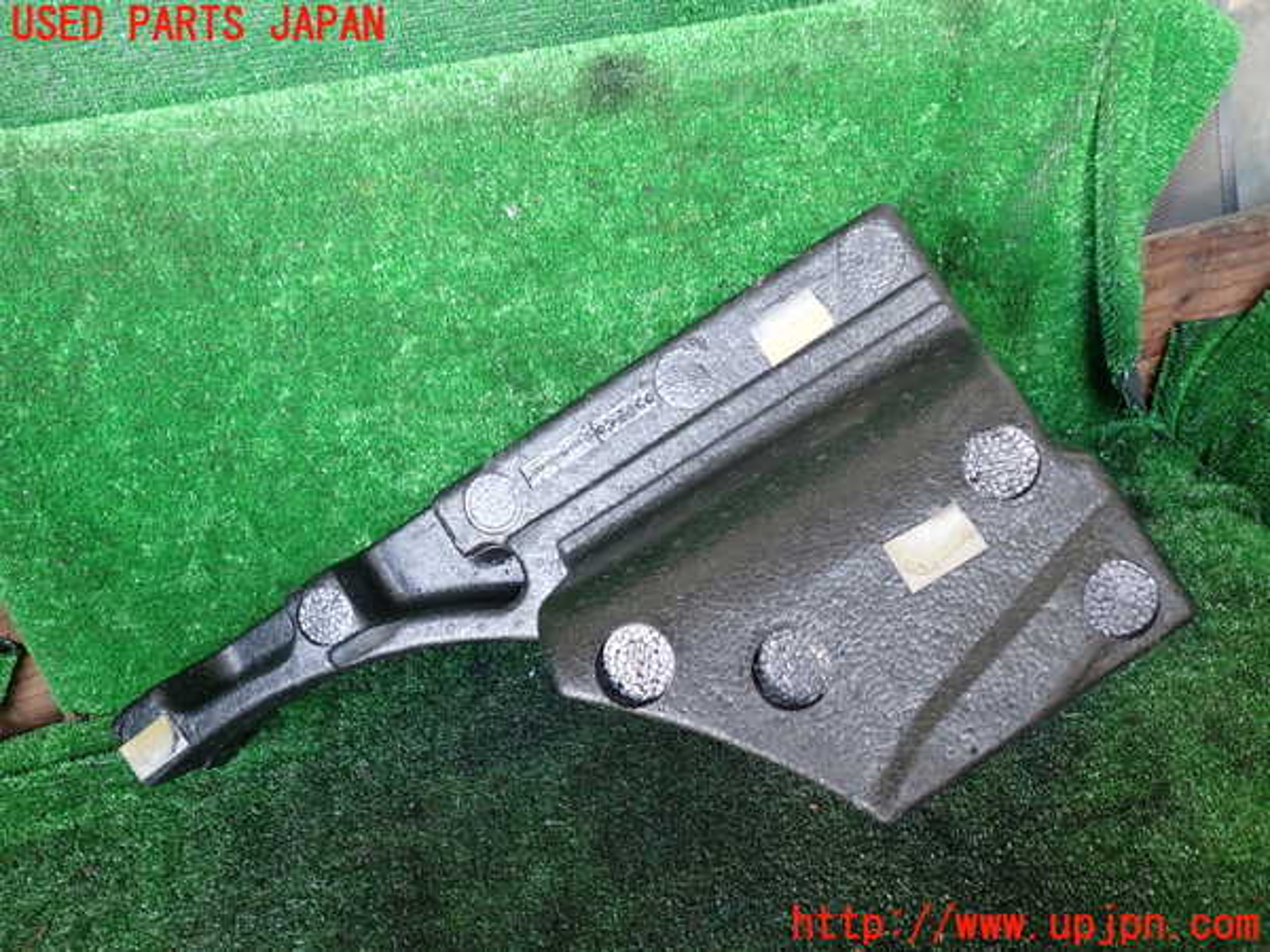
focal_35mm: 30
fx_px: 1101
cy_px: 476
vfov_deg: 46.8
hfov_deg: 60.0
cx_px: 635
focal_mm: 5.4
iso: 200
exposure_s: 1/30
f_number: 2.3
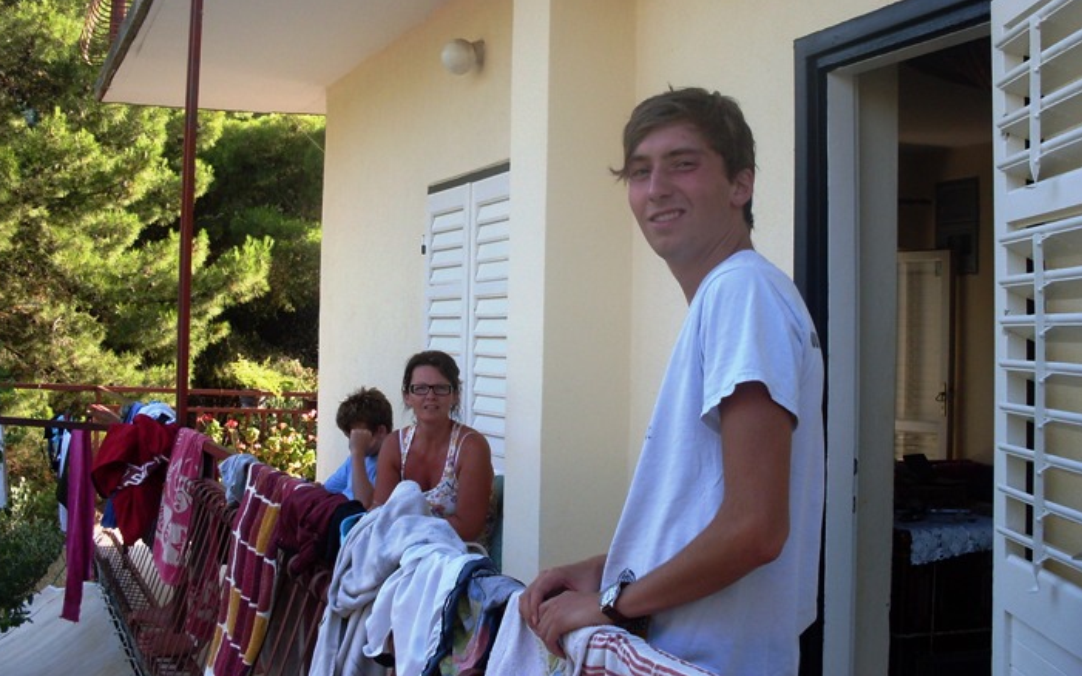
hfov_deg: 43.5
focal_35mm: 46
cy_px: 275
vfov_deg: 27.9
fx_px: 1356
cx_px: 548
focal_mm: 6.3
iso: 80
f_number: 2.8
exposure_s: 1/250
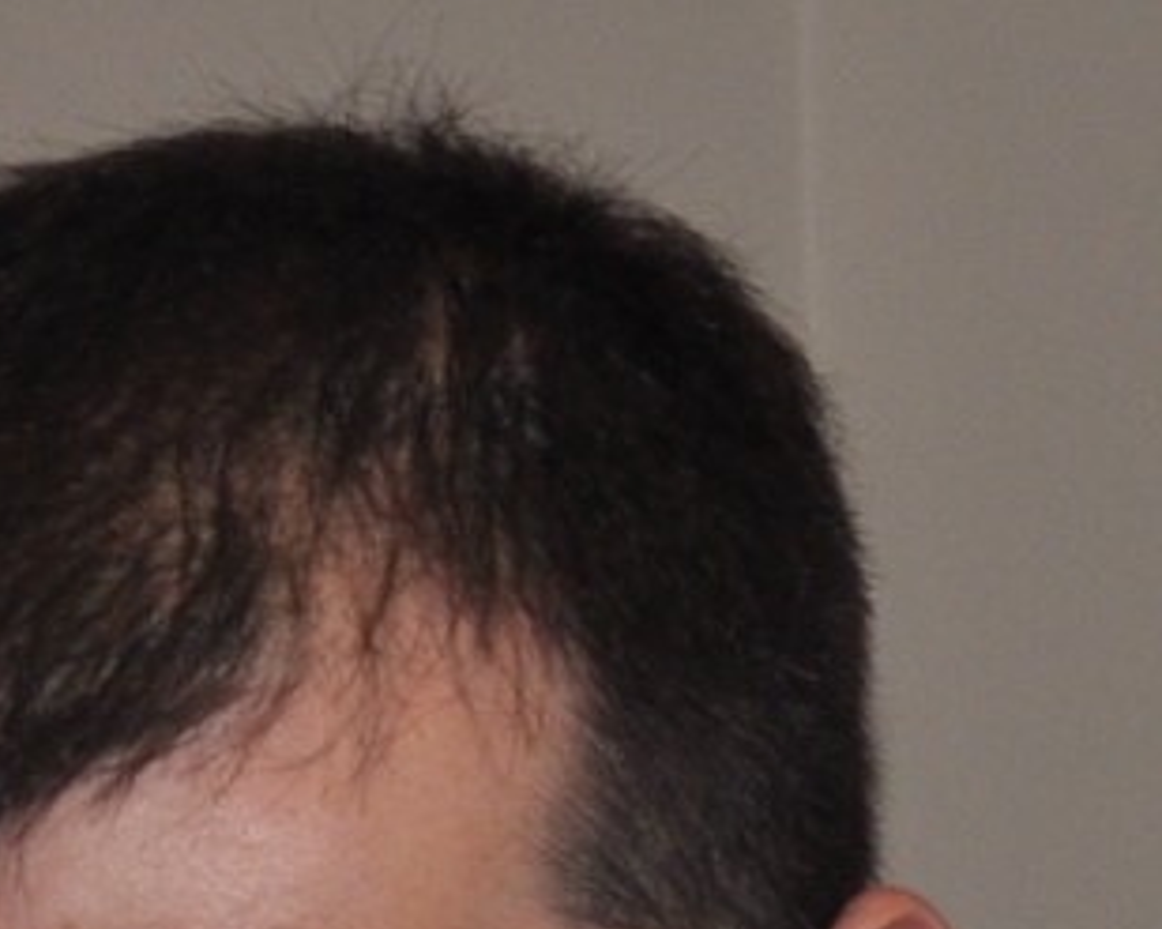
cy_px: 2008
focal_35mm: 1023
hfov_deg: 1.9
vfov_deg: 1.5
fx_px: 35179
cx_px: 624
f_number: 5.6
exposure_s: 1/60
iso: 400
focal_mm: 105
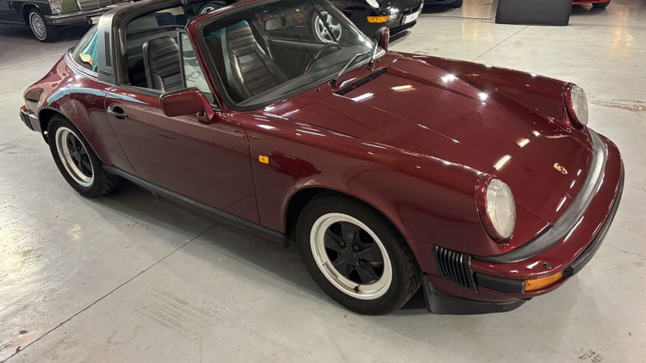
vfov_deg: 40.1
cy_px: 164
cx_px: 330
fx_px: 497
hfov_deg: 66.1
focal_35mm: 29
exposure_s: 1/50
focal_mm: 5.96
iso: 320
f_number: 1.6
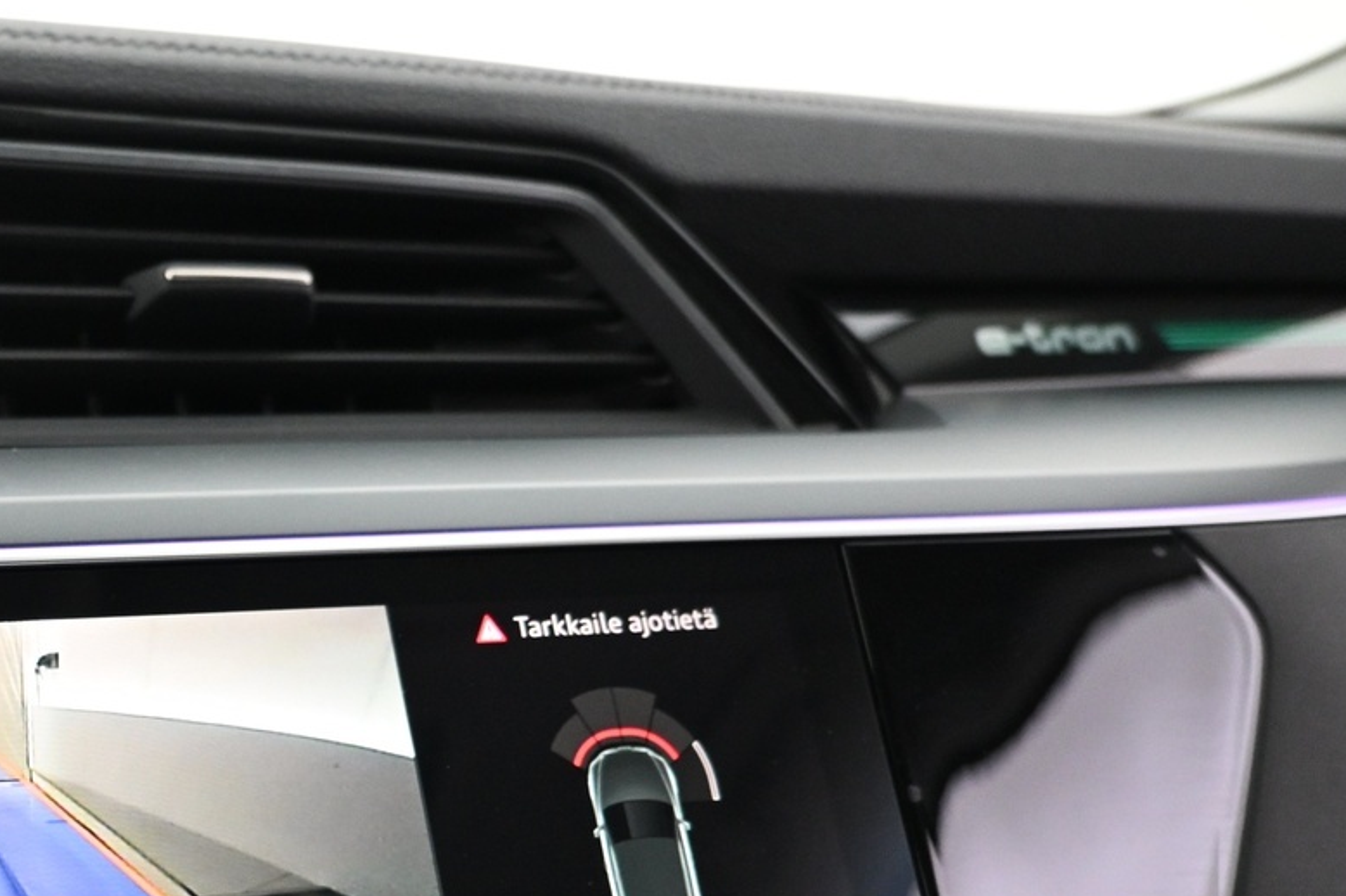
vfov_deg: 25.7
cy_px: 886
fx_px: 1869
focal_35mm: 50
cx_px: -3
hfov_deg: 35.7
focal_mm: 16
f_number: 3.5
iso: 1600
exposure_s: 1/25
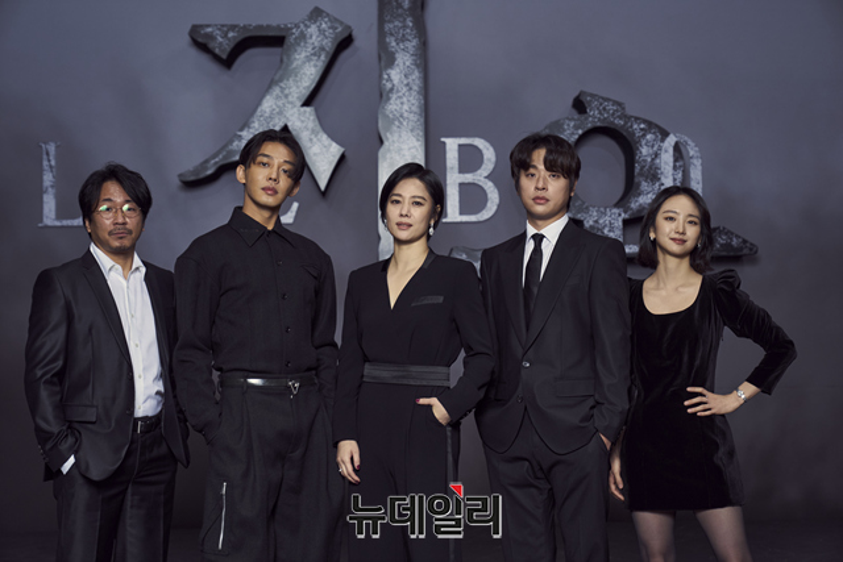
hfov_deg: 31.4
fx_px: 1499
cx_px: 422
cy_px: 281
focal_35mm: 64
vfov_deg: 21.3
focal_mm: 64
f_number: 4.5
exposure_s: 1/160
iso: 1000
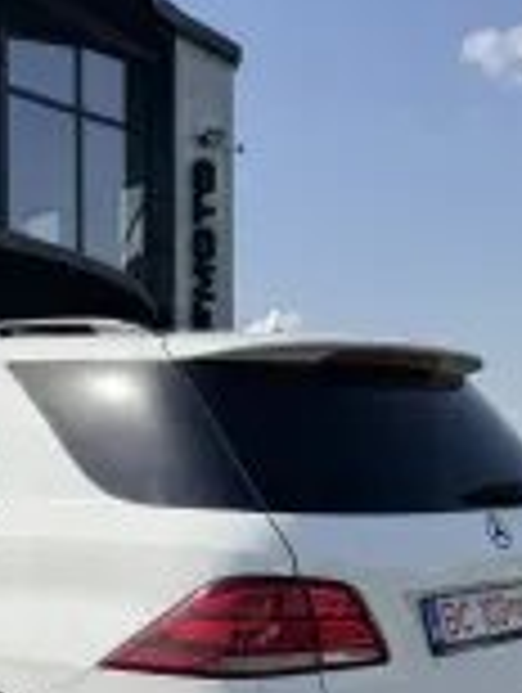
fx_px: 1123
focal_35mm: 56
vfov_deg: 33.8
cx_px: 68
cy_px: 490
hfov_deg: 25.5
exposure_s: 1/7092
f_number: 1.78
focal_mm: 6.76
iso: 80
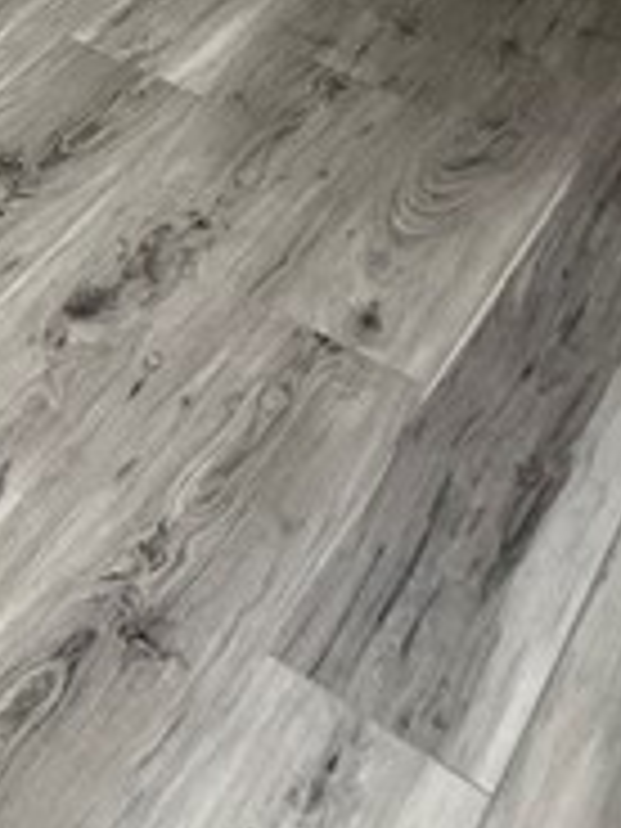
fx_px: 1866
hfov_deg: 14.7
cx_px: -711
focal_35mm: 78
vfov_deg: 16.8
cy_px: -927
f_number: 2.2
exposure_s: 1/99
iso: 100
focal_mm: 2.22
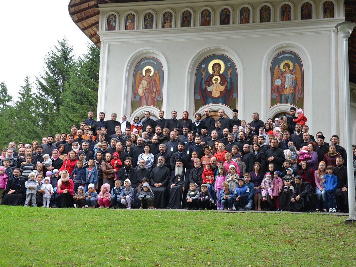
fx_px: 576
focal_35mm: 56
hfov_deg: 34.3
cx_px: 190
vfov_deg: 26.1
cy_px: 135
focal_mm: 34
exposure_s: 1/80
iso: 320
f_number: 5.6
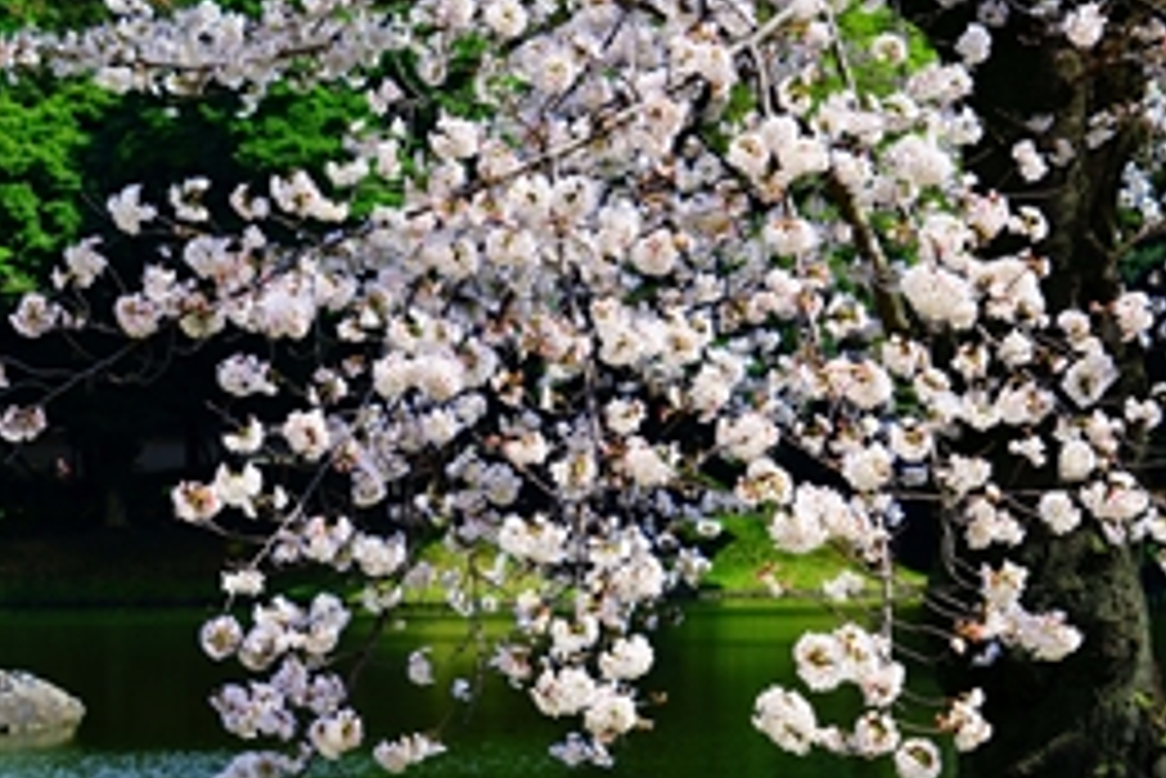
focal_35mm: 116
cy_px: 209
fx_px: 3759
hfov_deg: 17.6
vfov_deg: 11.8
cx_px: 504
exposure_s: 1/250
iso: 100
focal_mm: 75
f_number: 8
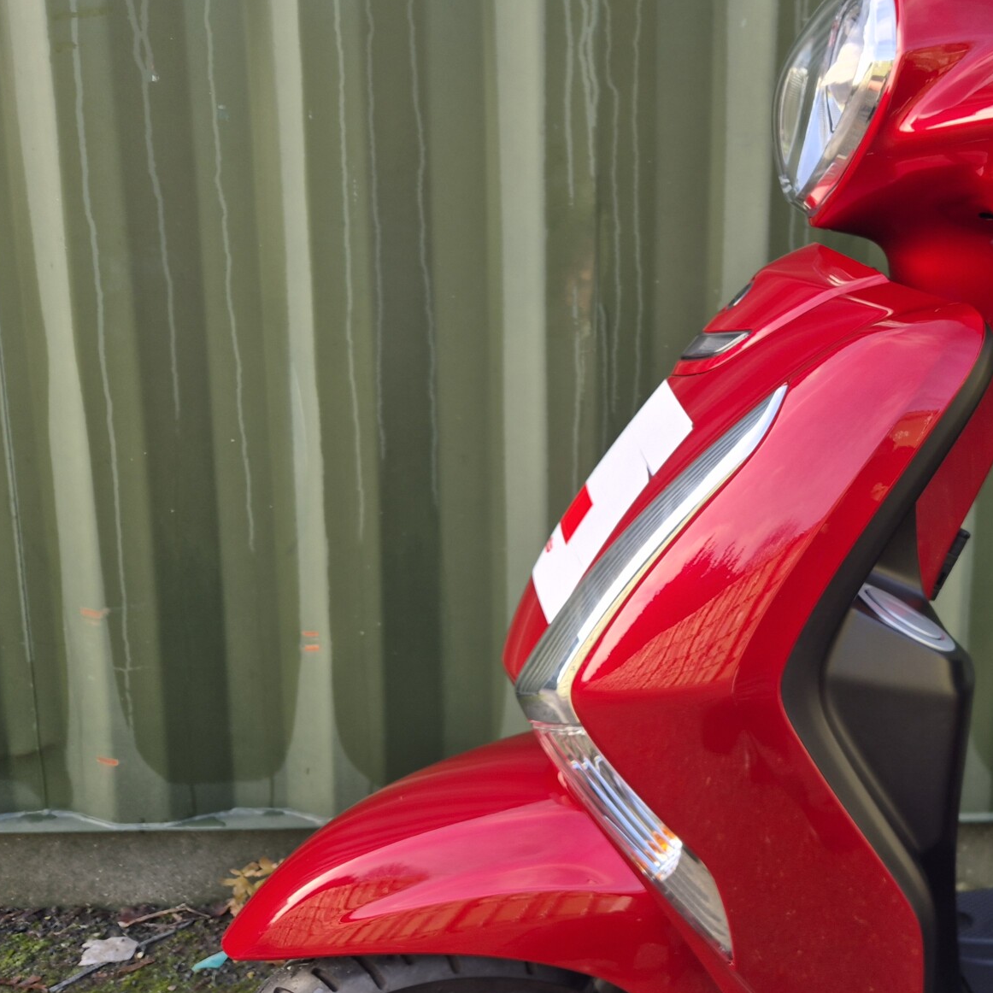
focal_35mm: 35
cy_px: 442
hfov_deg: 45.3
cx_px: 763
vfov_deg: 47.1
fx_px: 1136
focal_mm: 5.4
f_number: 1.8
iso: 25
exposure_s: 1/180
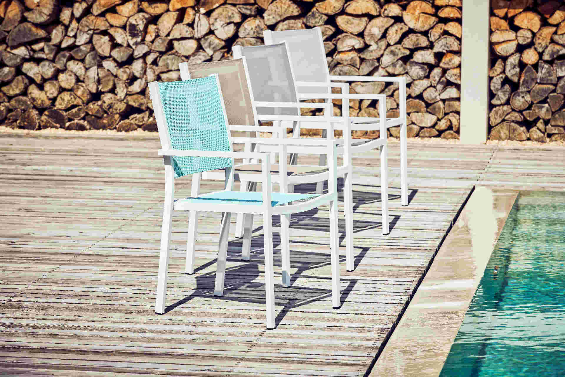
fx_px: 2354
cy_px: 188
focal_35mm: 150
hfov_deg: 13.7
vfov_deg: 9.1
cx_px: 282
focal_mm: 150
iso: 100
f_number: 11
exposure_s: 1/320
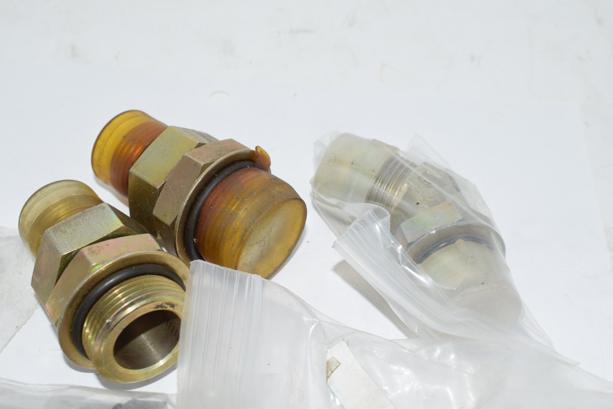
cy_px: 204
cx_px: 306
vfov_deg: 23.8
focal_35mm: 57
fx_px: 971
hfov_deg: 35.0
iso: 160
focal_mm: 38
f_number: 9
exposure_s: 1/160
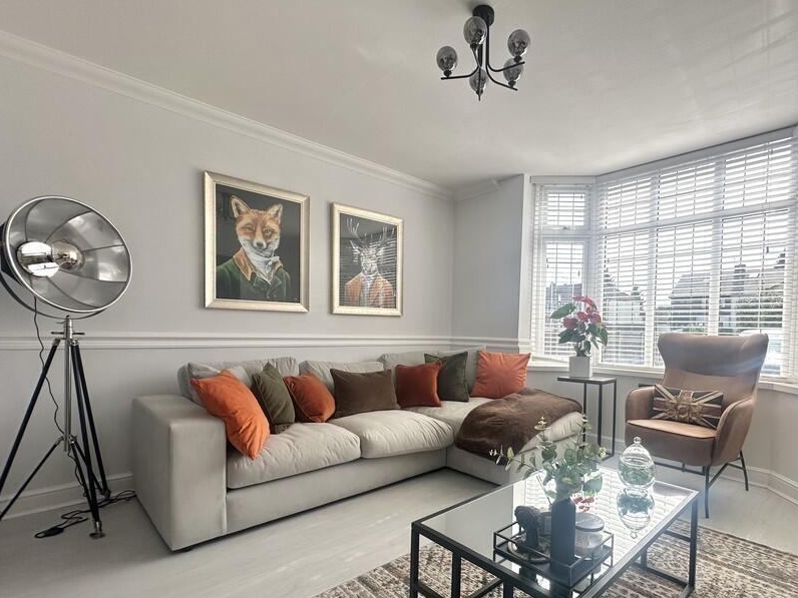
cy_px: 345
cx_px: 471
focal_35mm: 18
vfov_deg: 71.2
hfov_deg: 86.9
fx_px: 415
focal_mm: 2.22
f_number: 2.2
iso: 40
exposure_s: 1/327
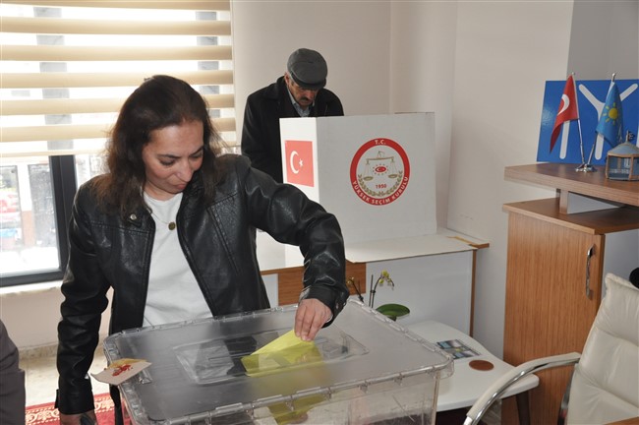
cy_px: 212
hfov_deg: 49.6
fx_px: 692
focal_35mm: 39
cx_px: 320
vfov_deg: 34.1
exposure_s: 1/200
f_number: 5
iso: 1250
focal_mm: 26
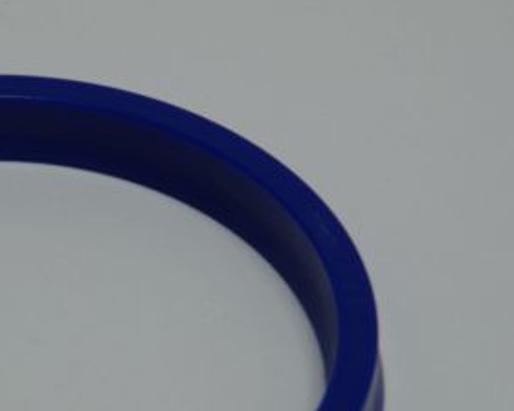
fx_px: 3423
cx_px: -50
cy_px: 350
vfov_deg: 6.9
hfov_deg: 8.5
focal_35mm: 225
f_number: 14
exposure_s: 1/10
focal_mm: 70
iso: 100
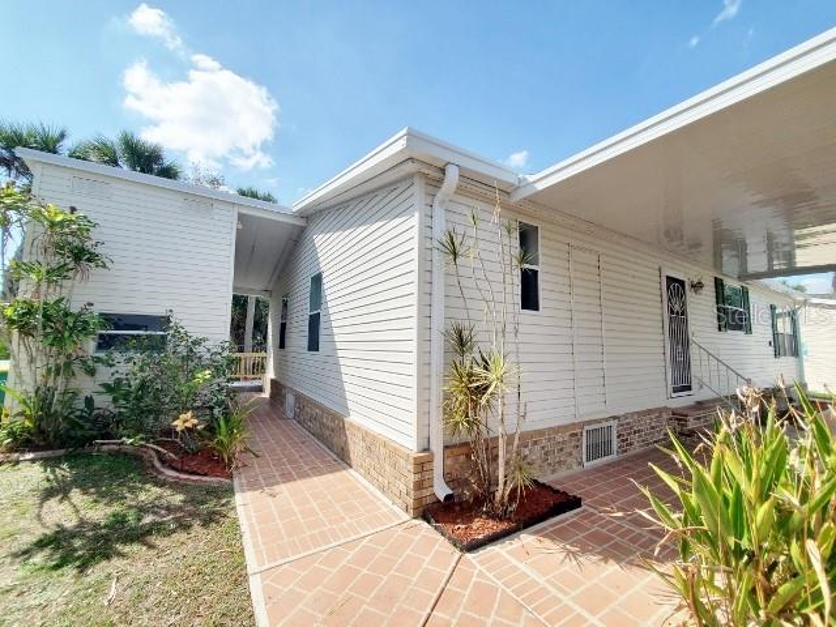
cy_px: 314
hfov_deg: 106.2
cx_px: 418
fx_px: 314
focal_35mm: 13
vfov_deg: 89.9
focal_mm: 1.8
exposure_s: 1/1252
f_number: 2.2
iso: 50
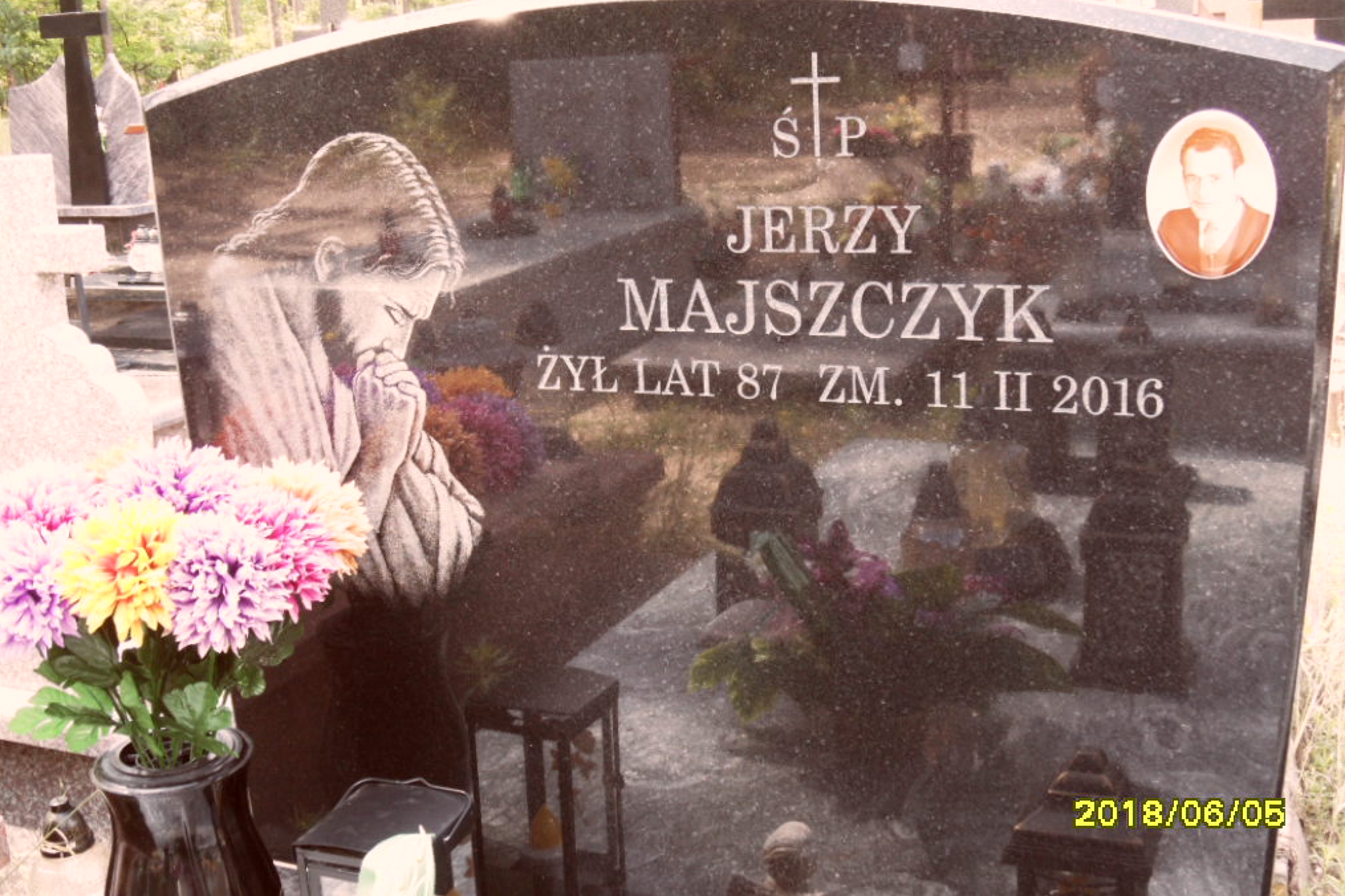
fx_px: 1569
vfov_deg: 31.9
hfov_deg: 46.4
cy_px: 410
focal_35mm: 42
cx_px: 670
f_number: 3.6
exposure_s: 1/90
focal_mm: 6.5
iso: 100
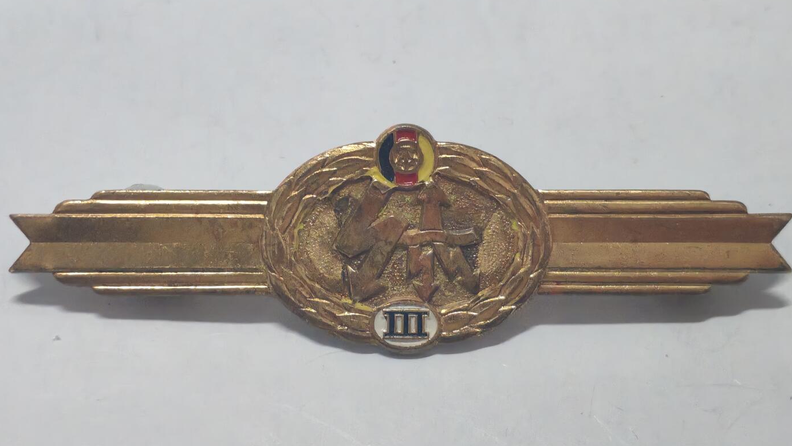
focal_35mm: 75
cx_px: 399
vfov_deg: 16.1
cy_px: 266
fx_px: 1575
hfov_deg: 28.2
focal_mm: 5.52
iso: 800
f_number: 1.95
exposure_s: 1/33
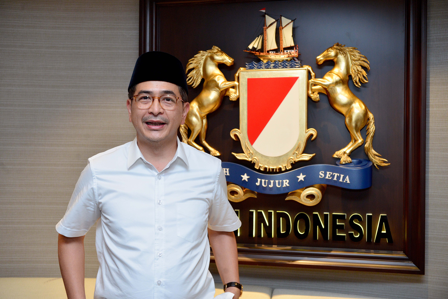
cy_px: 150
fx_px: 498
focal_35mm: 40
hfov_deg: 48.4
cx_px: 224
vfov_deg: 33.4
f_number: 5
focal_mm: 40
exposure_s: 1/125
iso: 1600
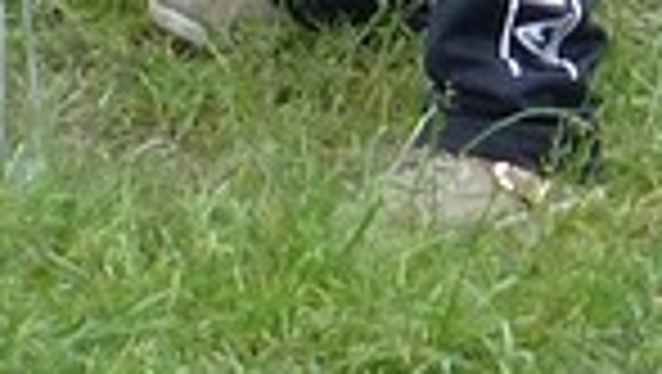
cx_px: 815
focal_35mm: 500
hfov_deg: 4.3
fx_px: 8785
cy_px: -834
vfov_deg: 2.4
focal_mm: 11.7
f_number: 4.9
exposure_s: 1/60
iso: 400
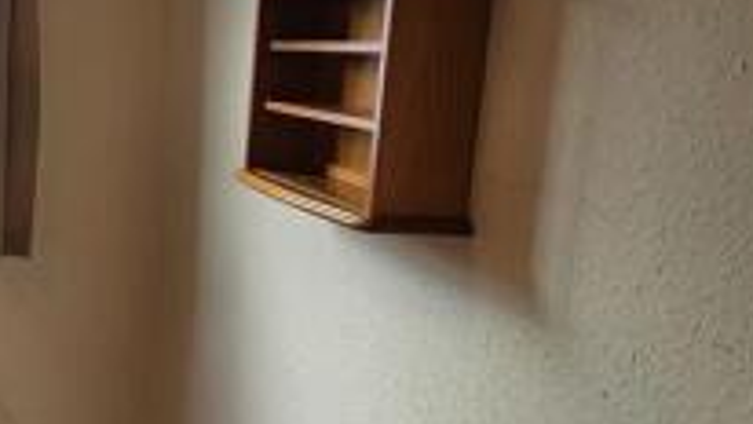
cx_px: -174
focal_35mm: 40
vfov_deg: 29.7
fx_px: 799
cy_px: 177
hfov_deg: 37.0
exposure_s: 1/102
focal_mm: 2.2
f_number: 2.2
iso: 50
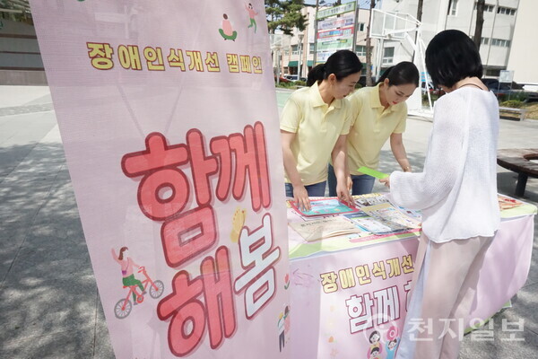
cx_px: 269
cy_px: 180
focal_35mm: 24
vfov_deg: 53.1
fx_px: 359
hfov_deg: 73.7
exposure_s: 1/3200
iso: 4000
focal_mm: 16
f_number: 13
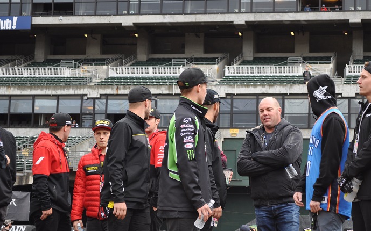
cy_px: 102
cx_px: 224
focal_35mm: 105
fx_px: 1058
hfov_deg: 19.9
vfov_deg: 12.5
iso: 200
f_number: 5.6
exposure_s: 1/125
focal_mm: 55
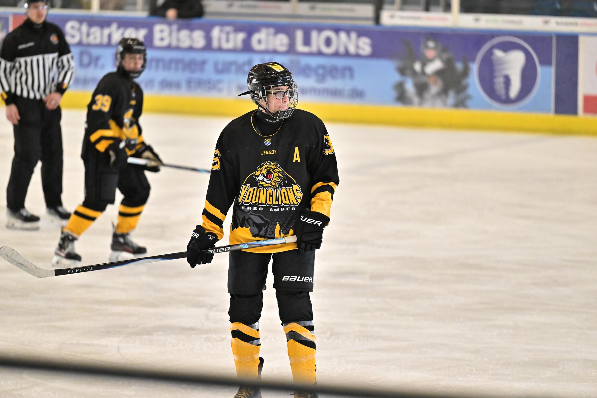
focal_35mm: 200
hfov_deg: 10.3
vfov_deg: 6.9
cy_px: 199
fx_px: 3316
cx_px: 298
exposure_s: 1/1000
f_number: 2.8
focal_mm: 200
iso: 6400
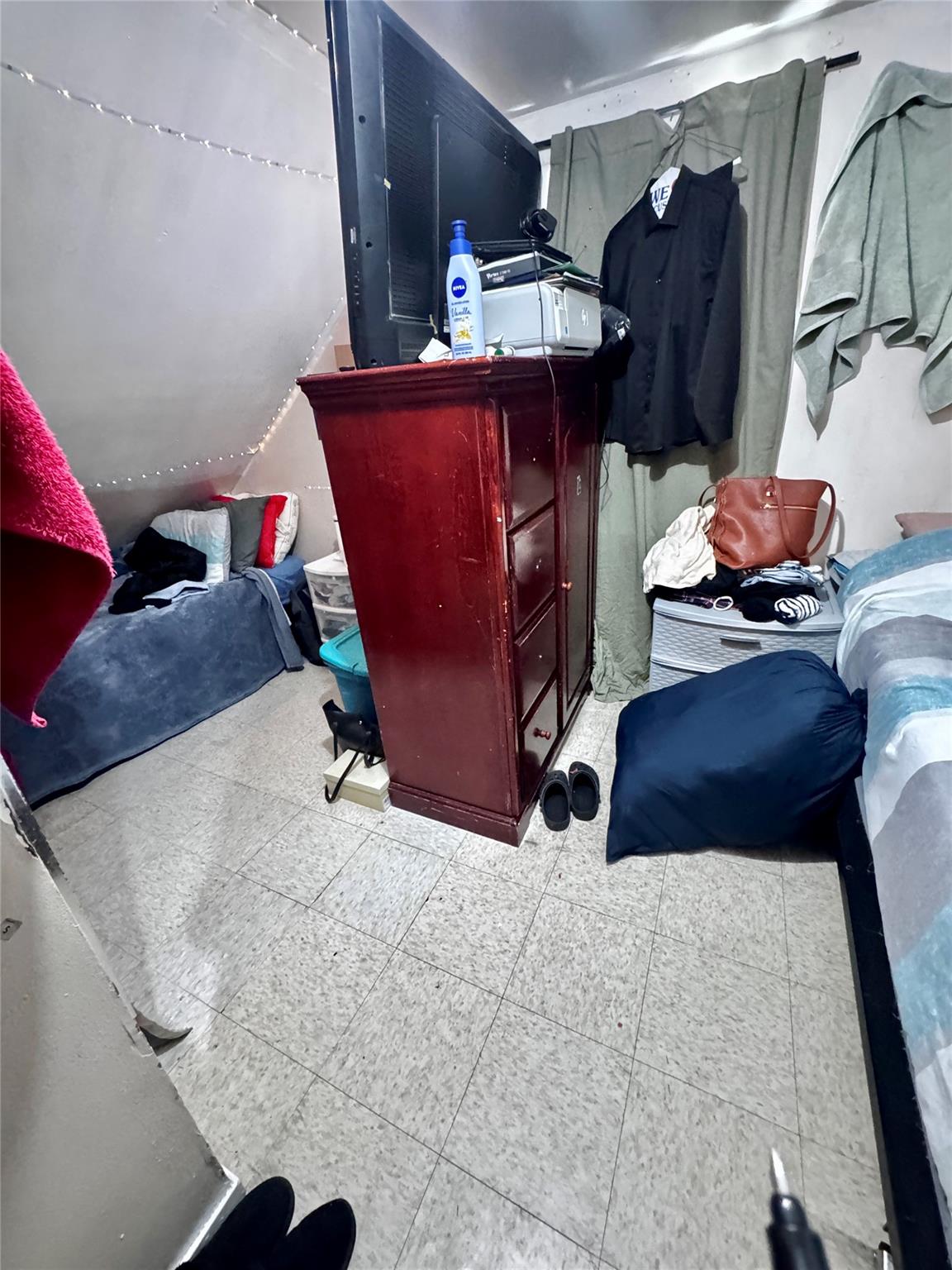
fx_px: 513
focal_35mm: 14
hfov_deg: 85.7
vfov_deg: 102.1
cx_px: 476
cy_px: 635
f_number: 2.2
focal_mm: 2.22
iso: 1600
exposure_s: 1/30
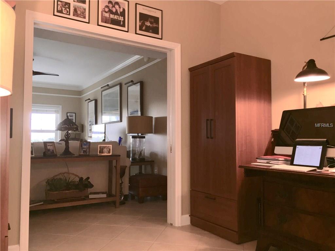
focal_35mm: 29
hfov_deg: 61.7
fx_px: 281
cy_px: 126
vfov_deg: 48.2
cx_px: 168
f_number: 2.2
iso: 40
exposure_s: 1/24
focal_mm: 4.15
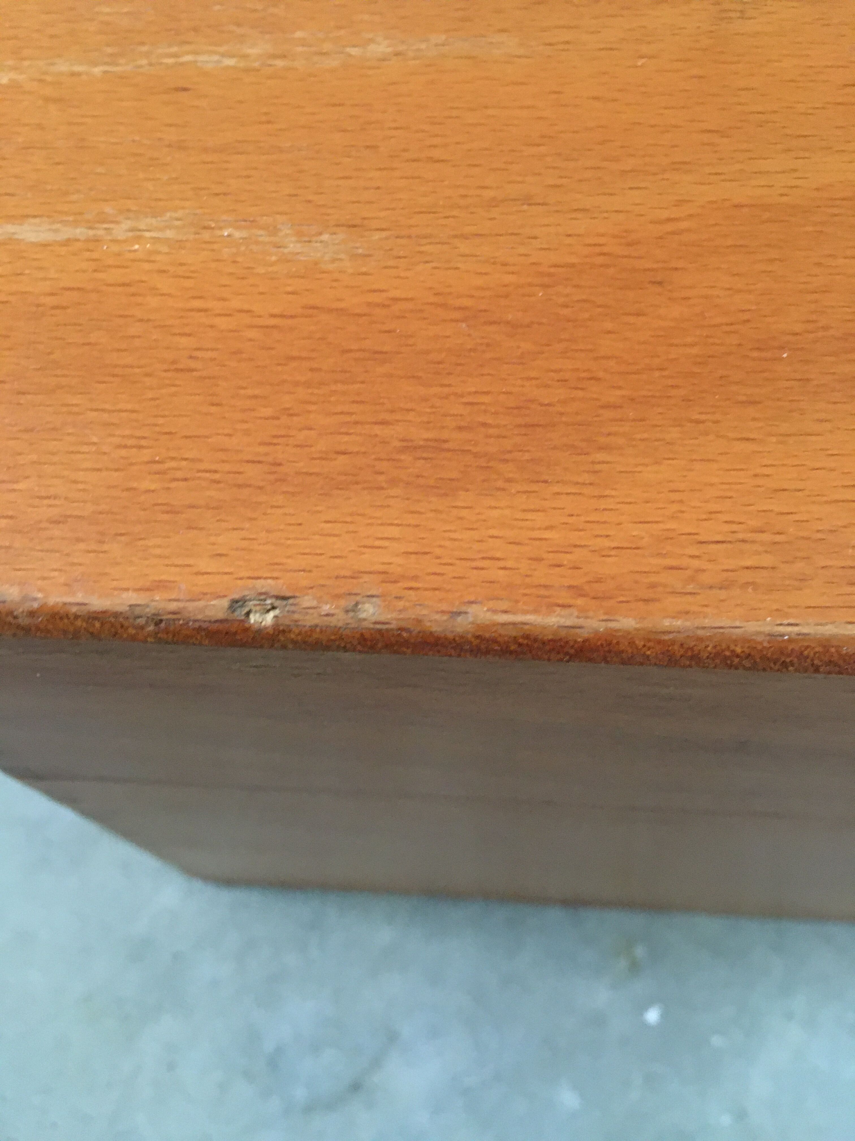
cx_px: 428
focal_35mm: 29
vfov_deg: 61.7
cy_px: 570
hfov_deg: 48.2
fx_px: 955
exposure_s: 1/17
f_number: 2.2
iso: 400
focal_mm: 4.15
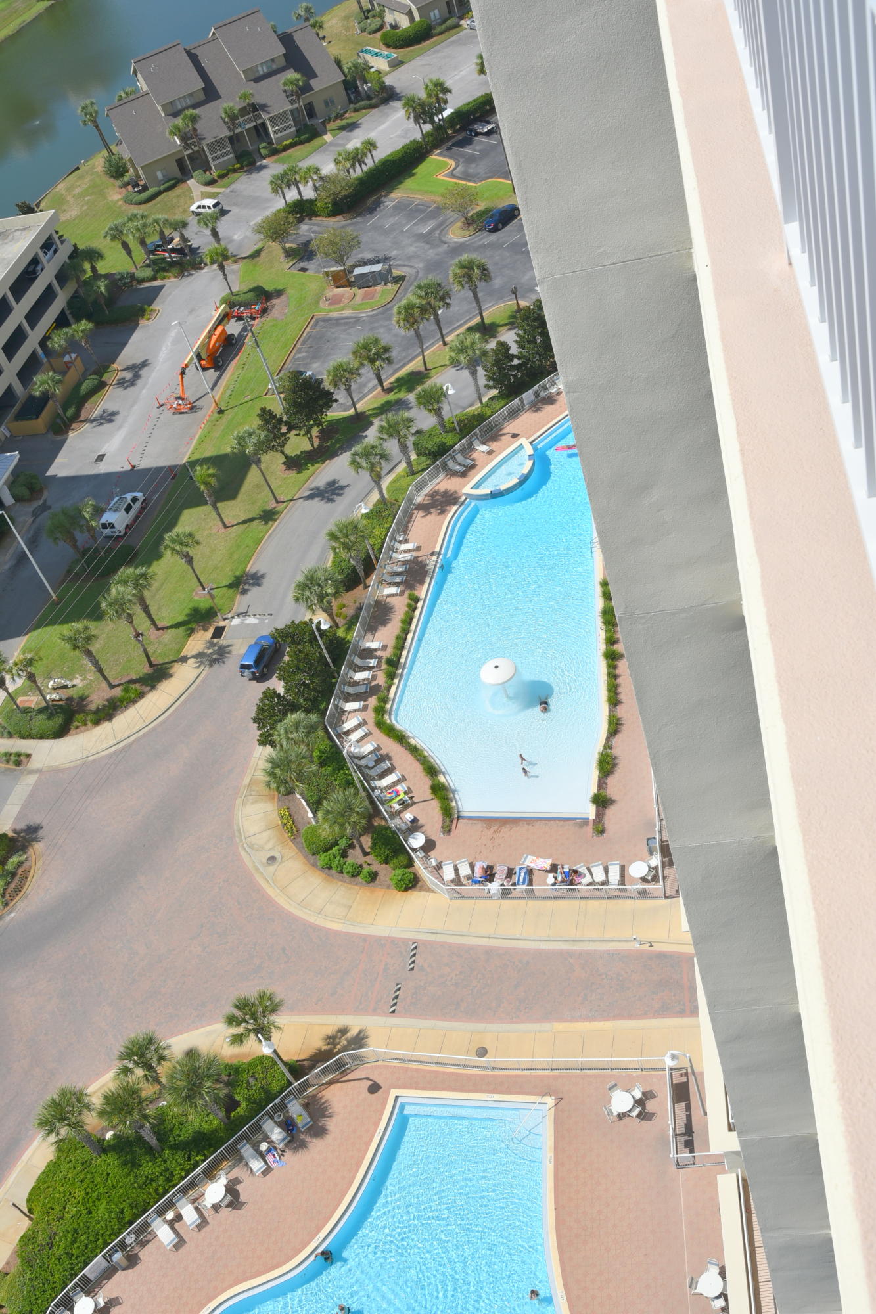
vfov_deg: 54.4
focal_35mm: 35
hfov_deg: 37.8
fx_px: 1278
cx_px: 438
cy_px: 657
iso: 200
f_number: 11
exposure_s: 1/500
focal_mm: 35
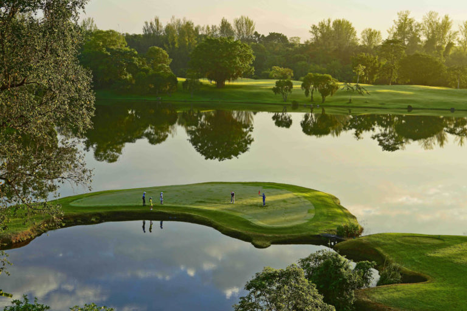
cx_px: 234
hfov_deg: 28.8
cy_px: 156
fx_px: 908
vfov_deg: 19.5
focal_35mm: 70
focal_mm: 70
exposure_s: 1/25
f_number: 11
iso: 100
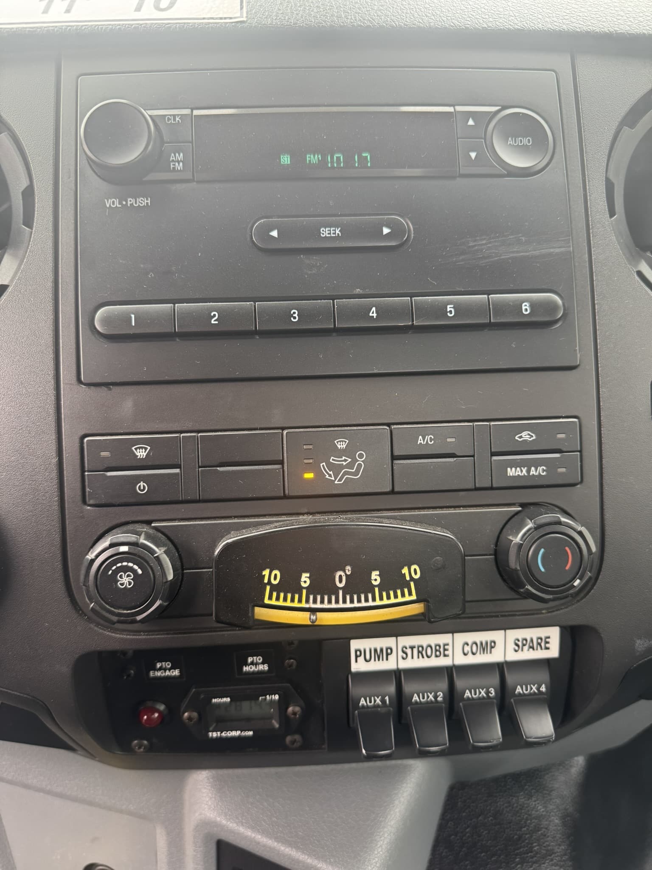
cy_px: 435
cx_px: 326
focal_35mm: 24
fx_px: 603
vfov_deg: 71.6
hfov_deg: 56.8
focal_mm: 6.76
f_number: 1.78
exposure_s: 1/89
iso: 200
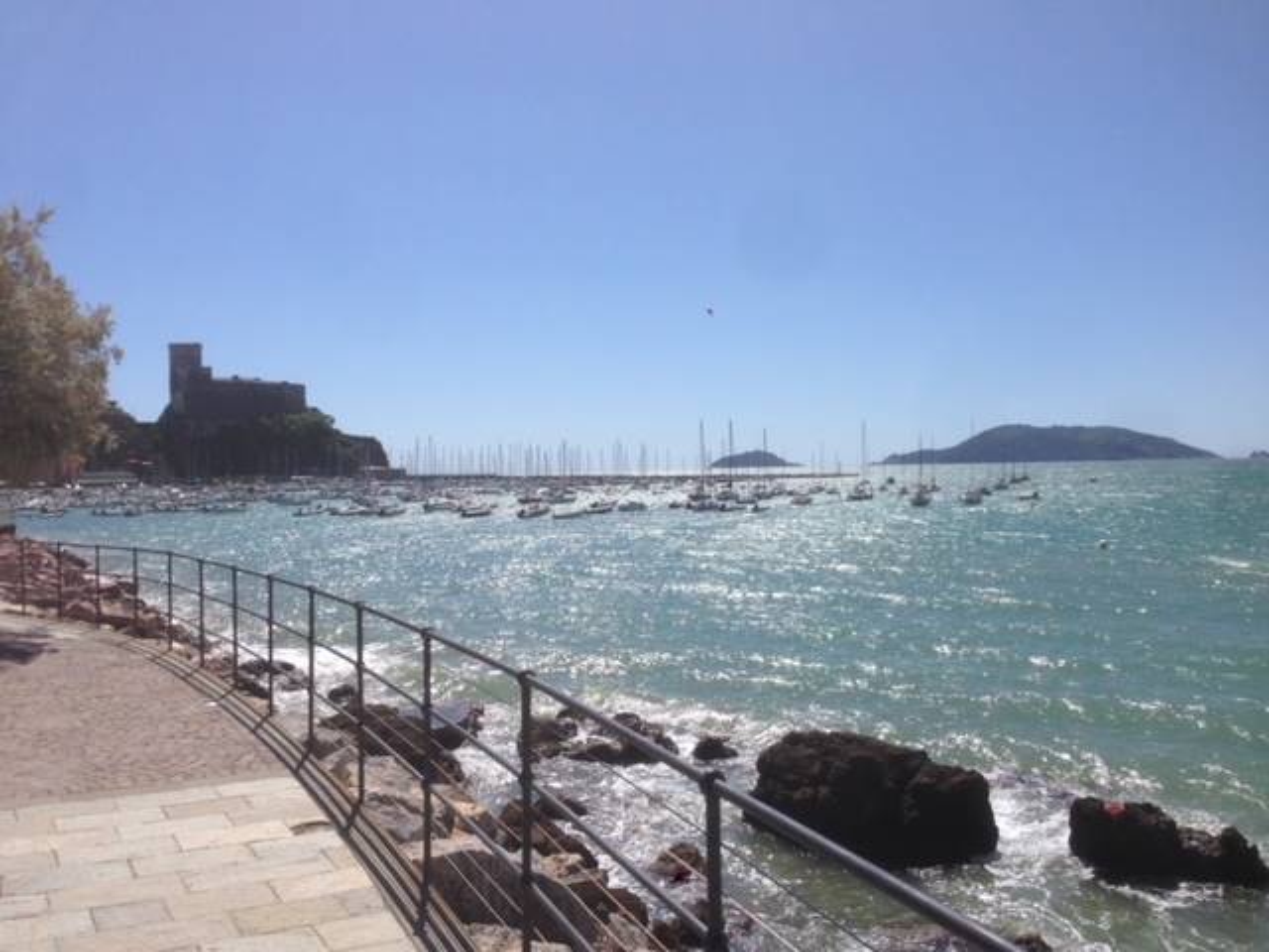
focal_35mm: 33
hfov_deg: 55.4
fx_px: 1210
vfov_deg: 42.9
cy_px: 476
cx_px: 634
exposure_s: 1/3390
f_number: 2.4
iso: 50
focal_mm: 4.12
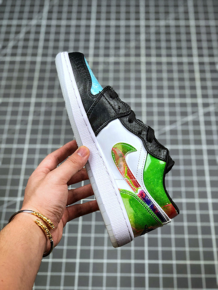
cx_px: 109
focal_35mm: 57
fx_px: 479
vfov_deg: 33.8
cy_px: 145
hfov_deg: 25.7
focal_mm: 6.6
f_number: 2.8
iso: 40
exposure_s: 1/50
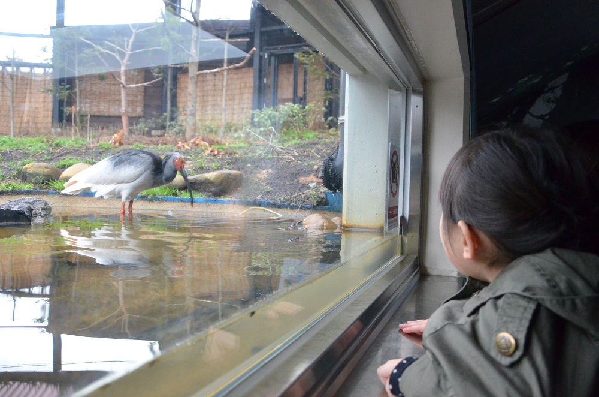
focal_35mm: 27
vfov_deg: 47.7
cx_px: 300
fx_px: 448
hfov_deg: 67.5
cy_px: 198
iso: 3200
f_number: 4.5
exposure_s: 1/160
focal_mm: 18
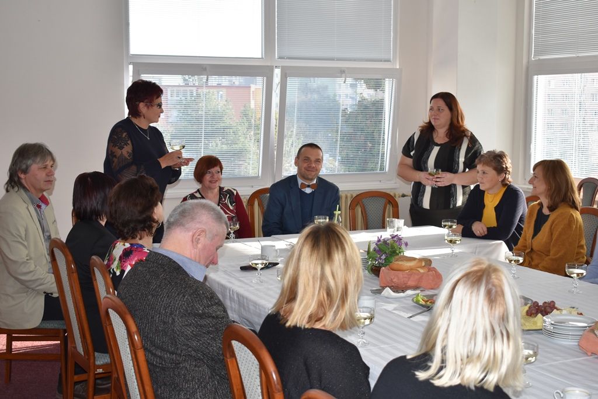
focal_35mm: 51
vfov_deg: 26.5
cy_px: 200
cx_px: 299
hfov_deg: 38.9
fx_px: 847
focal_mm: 34
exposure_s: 1/125
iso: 250
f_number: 5.6
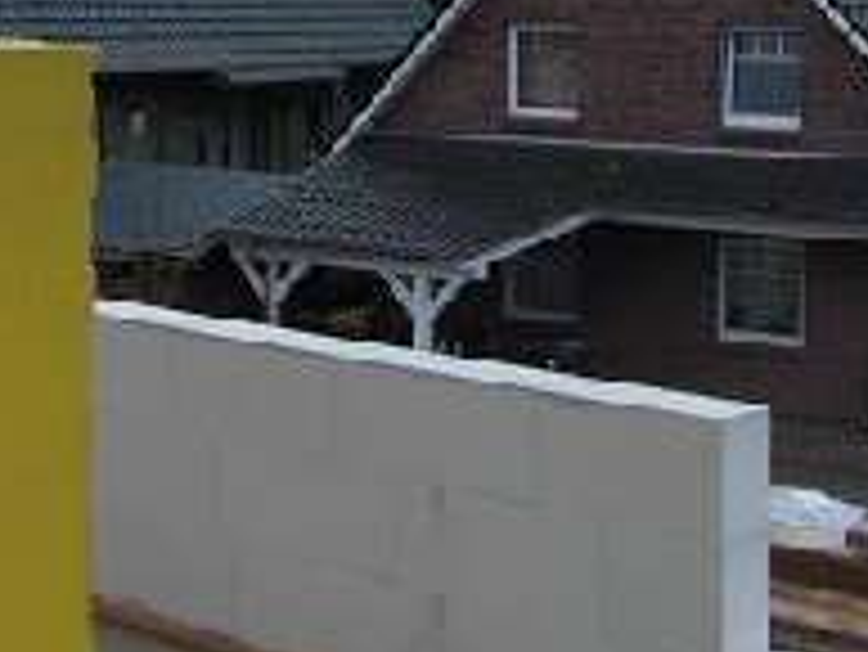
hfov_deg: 22.5
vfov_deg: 16.1
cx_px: 391
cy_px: -193
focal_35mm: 87
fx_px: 2183
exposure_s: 1/125
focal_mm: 4.9
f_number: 2.6
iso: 50
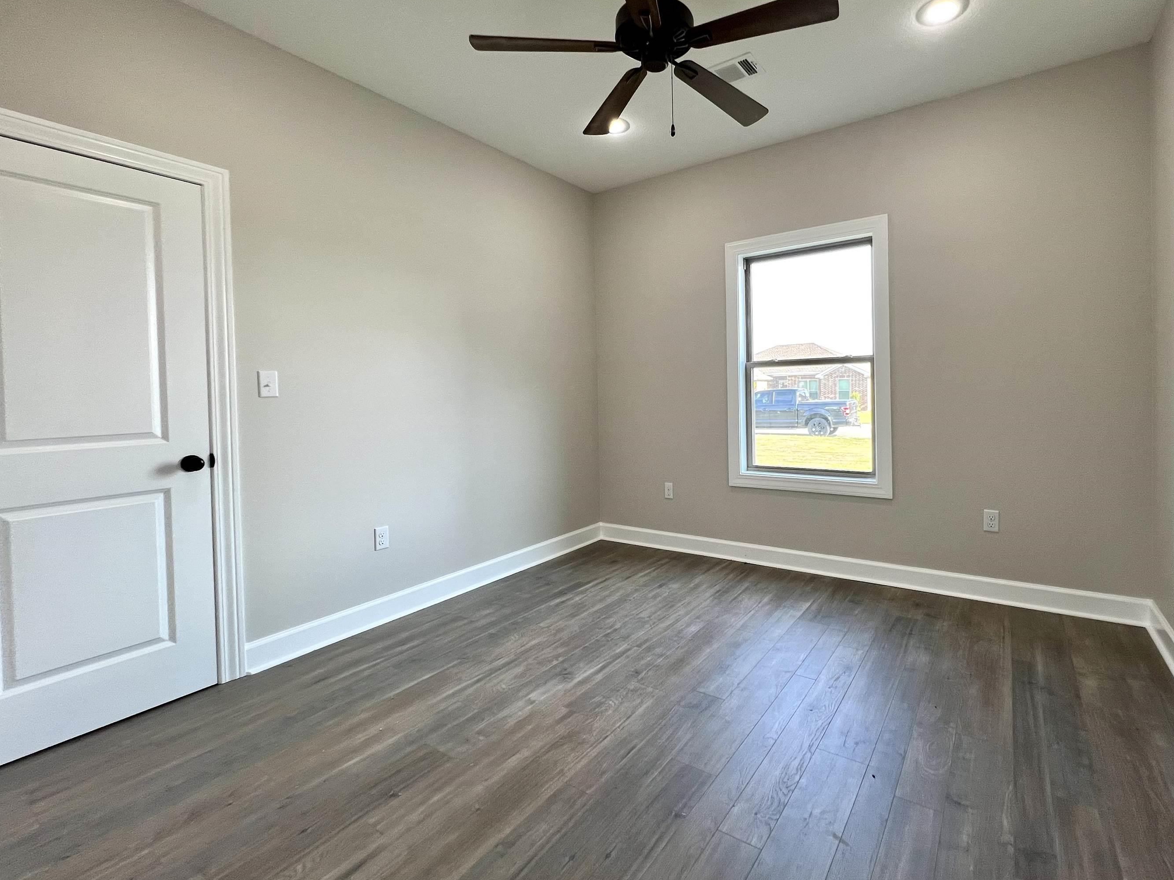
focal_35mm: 15
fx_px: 509
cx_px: 670
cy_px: 404
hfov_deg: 97.5
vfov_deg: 81.6
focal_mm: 1.57
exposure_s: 1/120
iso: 80
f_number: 1.8
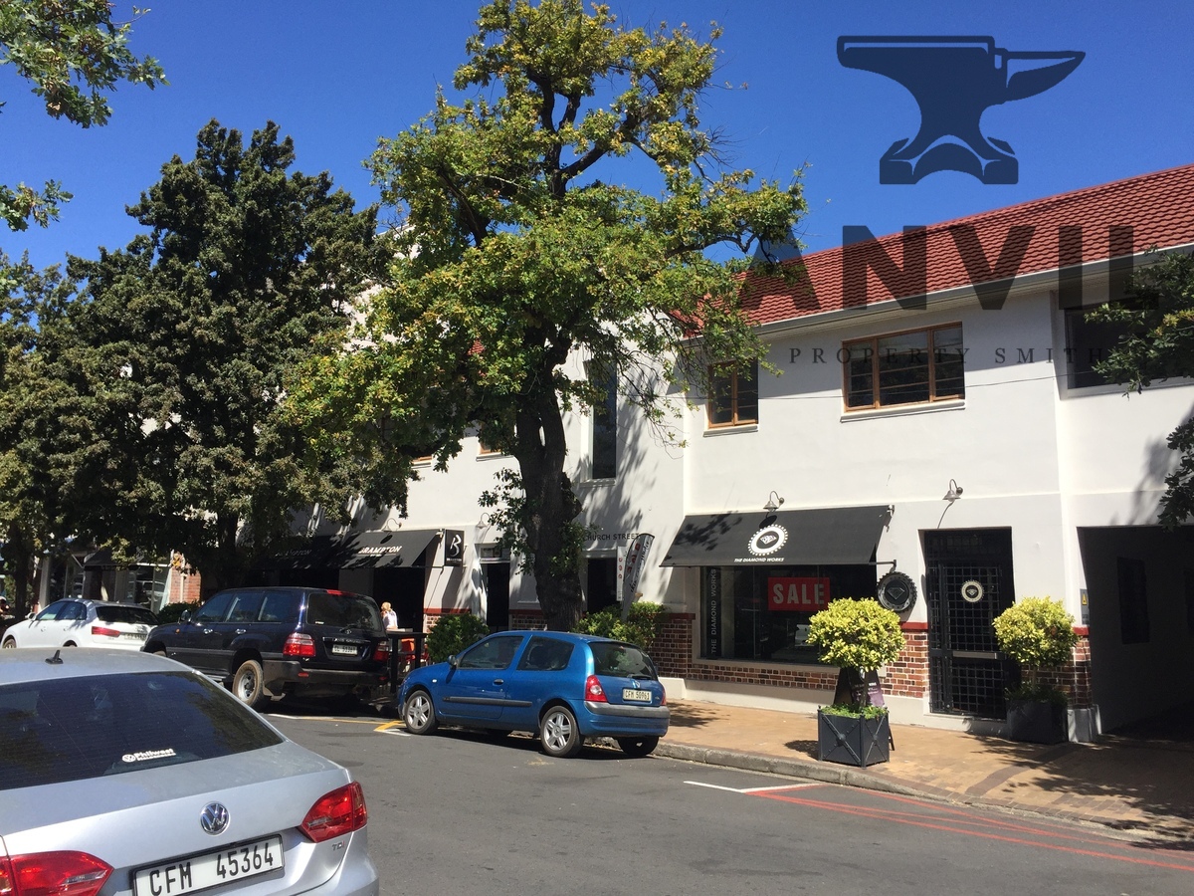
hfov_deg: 61.7
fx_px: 1000
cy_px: 448
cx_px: 597
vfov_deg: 48.2
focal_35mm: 29
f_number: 2.2
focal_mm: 4.15
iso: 32
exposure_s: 1/2475
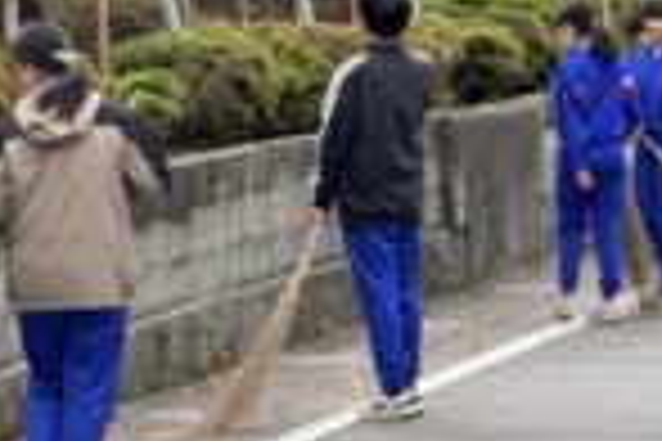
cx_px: 176
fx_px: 5792
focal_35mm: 315
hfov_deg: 6.5
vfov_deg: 4.4
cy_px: 4
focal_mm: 15.66
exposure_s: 1/99
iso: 80
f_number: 2.8
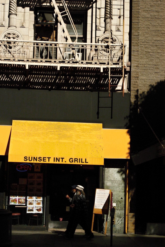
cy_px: 124
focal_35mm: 42
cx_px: 82
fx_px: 289
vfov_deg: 46.4
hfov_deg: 31.9
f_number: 11
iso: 200
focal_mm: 28
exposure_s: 1/640
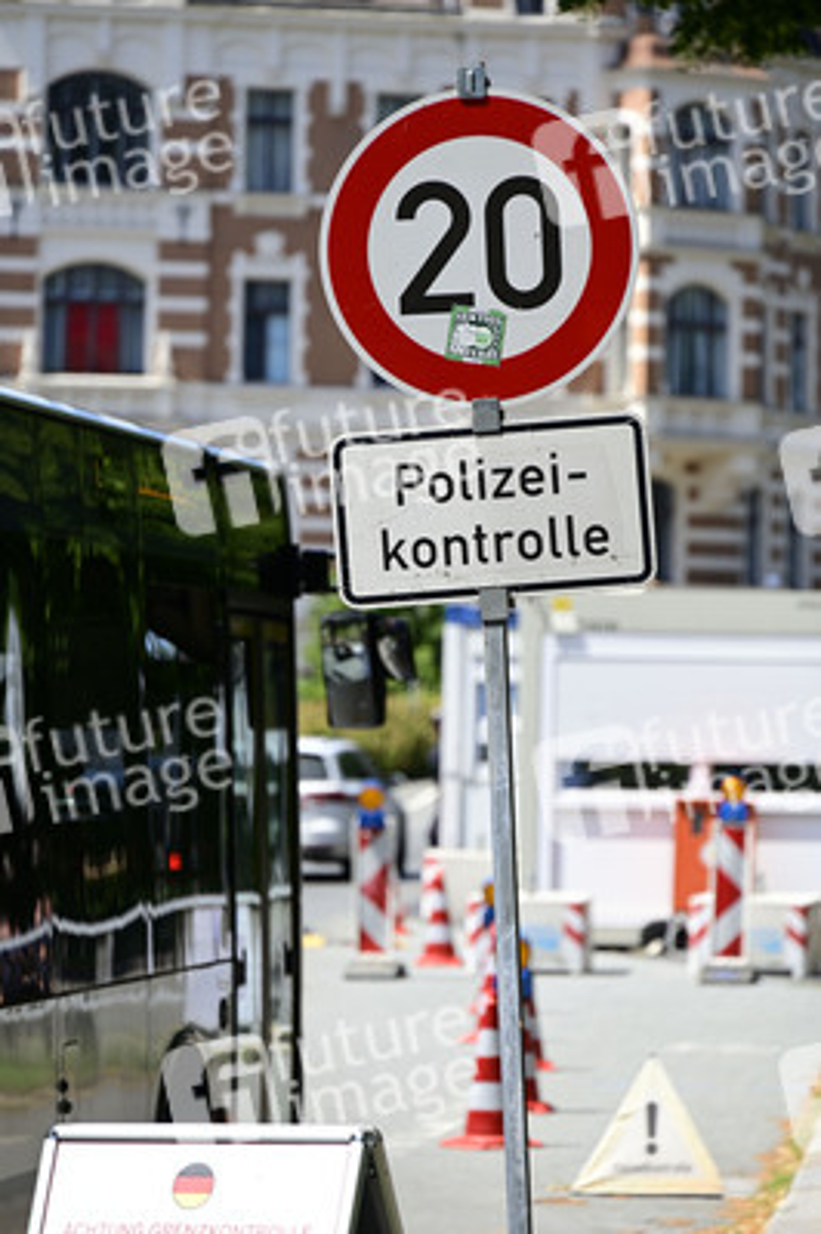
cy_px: 617
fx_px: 6853
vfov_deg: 10.3
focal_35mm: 200
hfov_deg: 6.9
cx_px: 410
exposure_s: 1/250
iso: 125
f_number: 6.3
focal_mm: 200
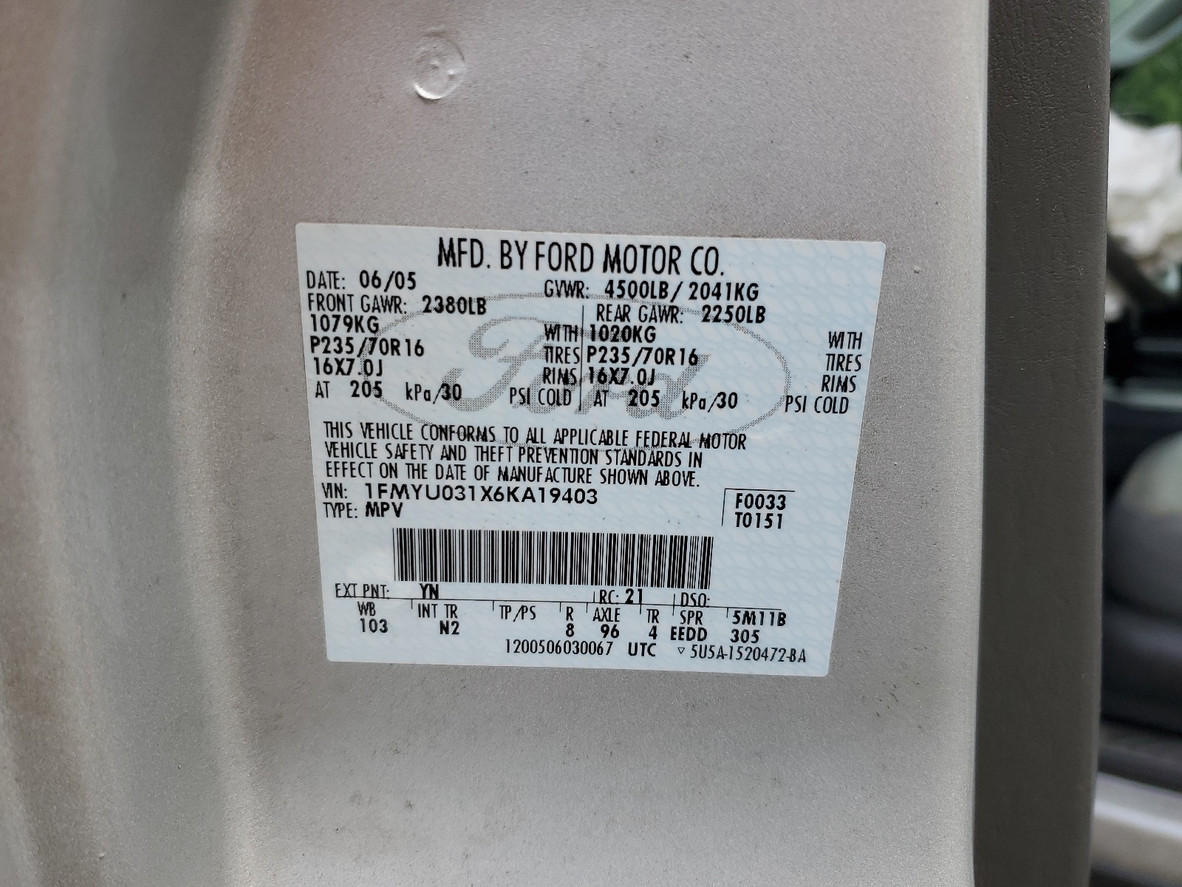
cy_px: 444
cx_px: 591
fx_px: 888
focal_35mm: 26
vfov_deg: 53.1
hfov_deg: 67.3
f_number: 1.5
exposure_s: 1/625
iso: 50
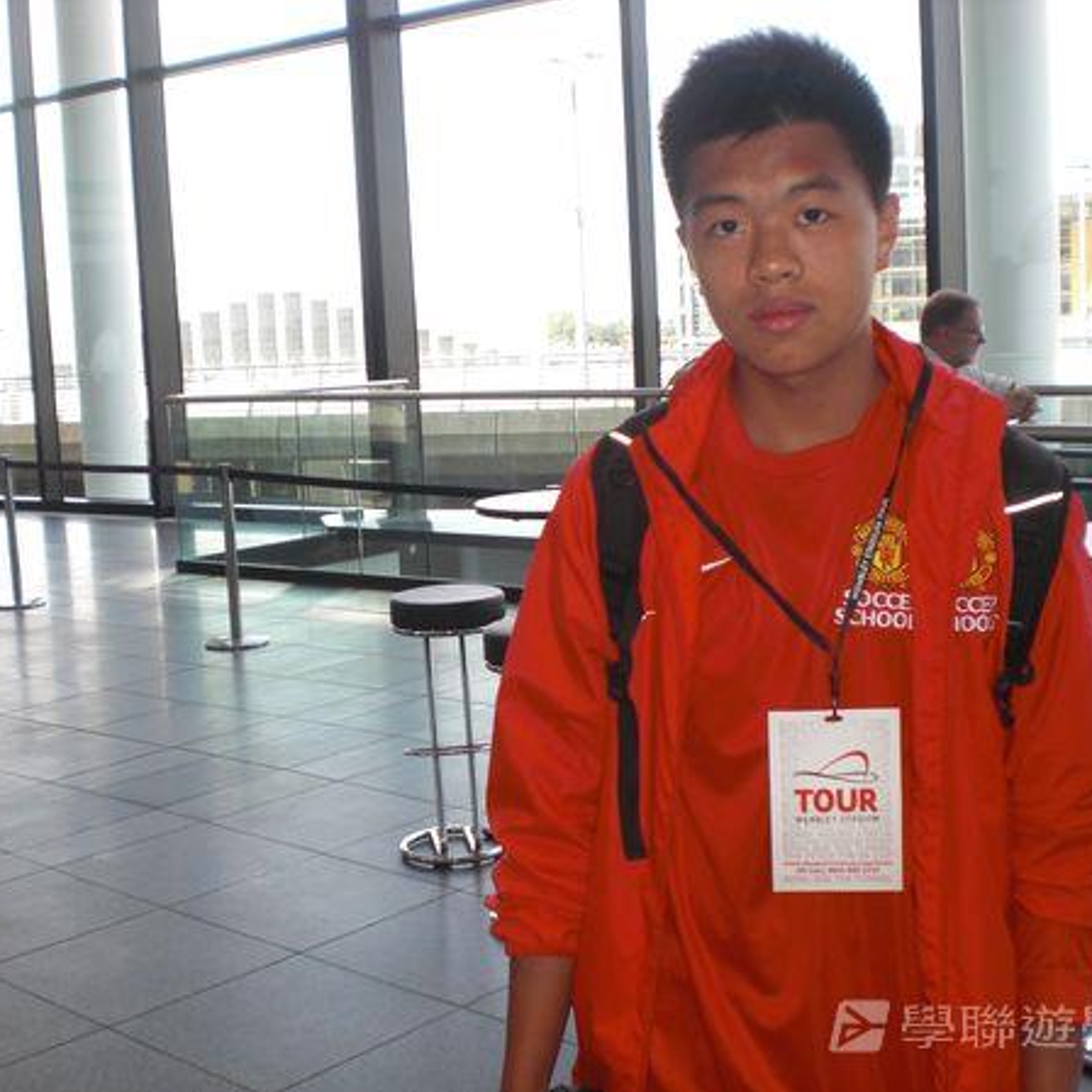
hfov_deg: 37.6
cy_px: 546
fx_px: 1606
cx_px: 548
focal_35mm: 45
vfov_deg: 37.6
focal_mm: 6.3
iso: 64
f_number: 3.1
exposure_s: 1/100
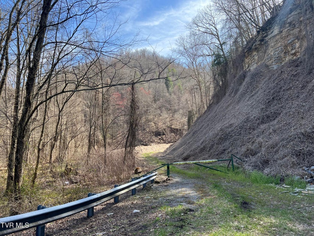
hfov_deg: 67.3
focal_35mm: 26
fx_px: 236
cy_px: 118
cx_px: 157
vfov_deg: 53.1
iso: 50
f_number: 1.5
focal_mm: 5.7
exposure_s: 1/940
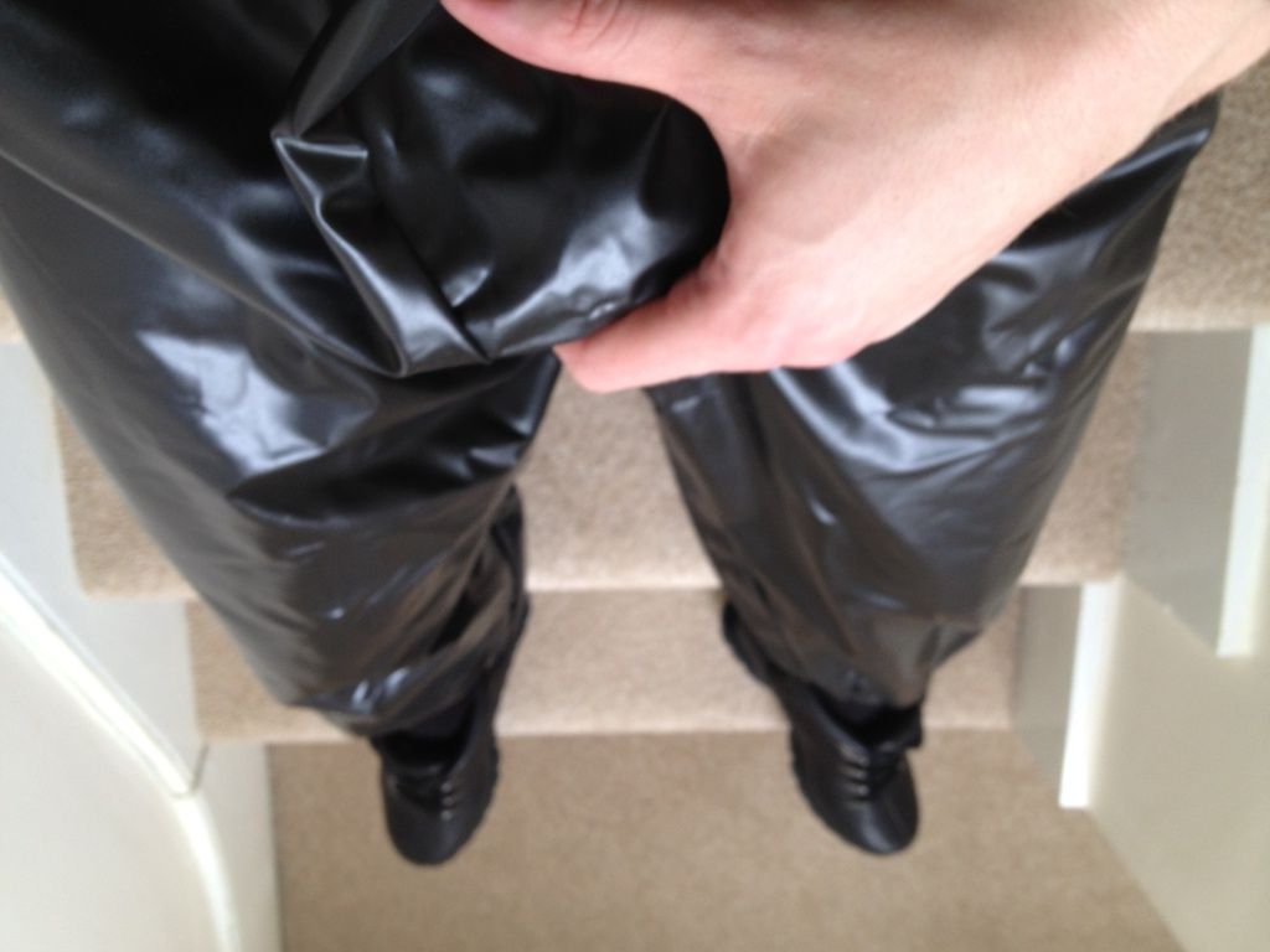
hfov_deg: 52.6
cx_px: 635
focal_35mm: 35
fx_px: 1284
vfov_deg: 40.7
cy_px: 476
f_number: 2.4
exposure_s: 1/20
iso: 80
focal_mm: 4.28
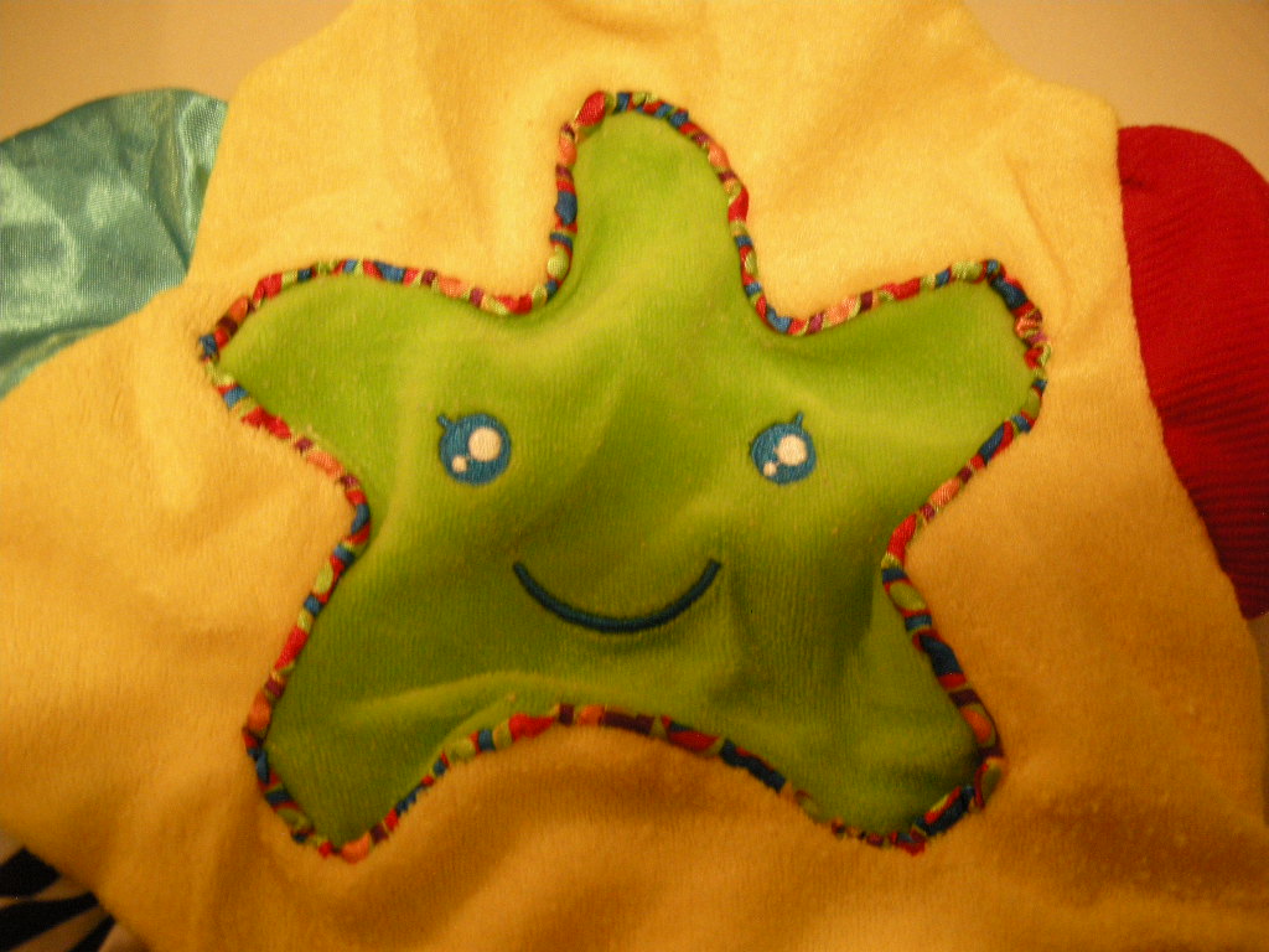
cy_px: 476
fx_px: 1283
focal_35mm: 35
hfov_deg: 52.6
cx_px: 634
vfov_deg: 40.7
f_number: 2.7
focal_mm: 7.5
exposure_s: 1/8
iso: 413
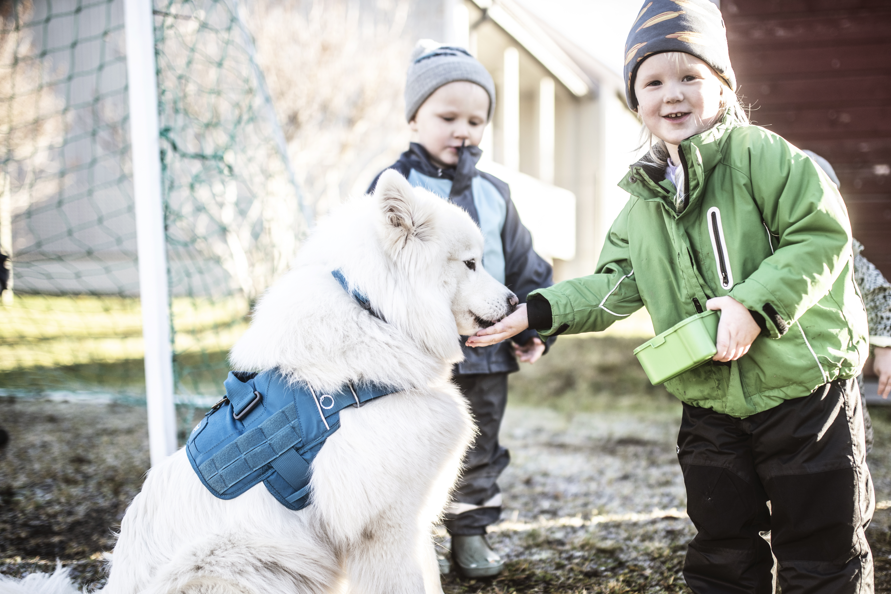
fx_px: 1039
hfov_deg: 46.2
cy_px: 348
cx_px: 516
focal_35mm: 42
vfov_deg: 31.8
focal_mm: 35
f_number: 1.4
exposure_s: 1/800
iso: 250
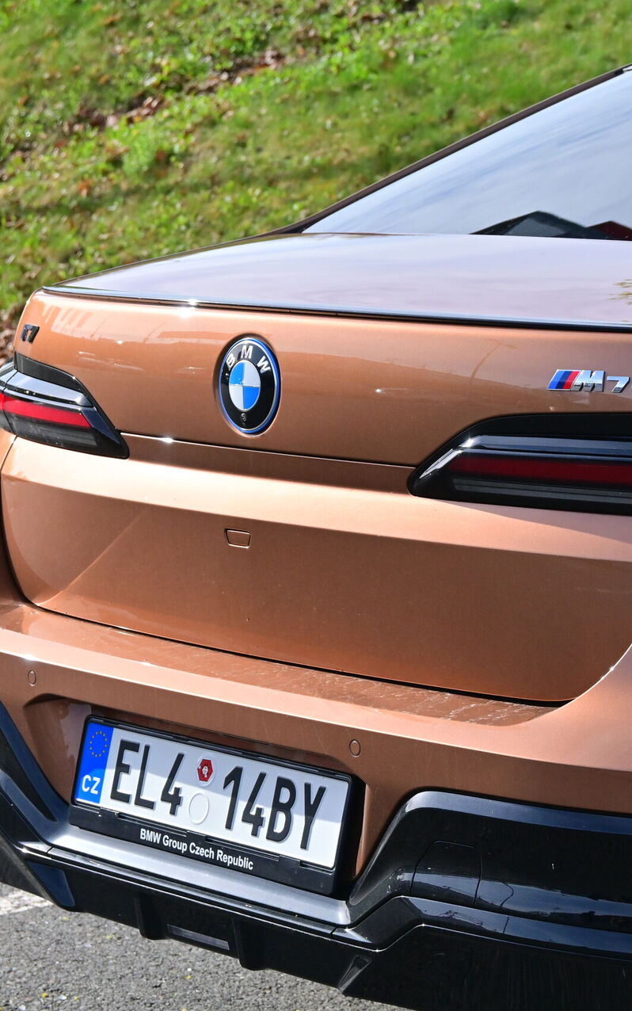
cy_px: 505
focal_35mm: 115
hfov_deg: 11.3
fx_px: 3168
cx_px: 532
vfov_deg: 18.1
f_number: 6.3
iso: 400
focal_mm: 50
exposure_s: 1/2000
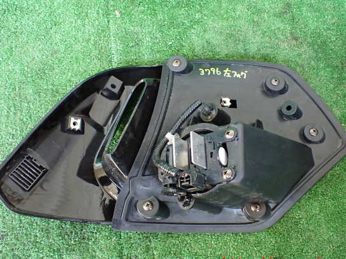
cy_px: 129
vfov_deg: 43.0
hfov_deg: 55.3
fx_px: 330
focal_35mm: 33
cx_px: 176
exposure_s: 1/60
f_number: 2.3
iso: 800
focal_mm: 5.4
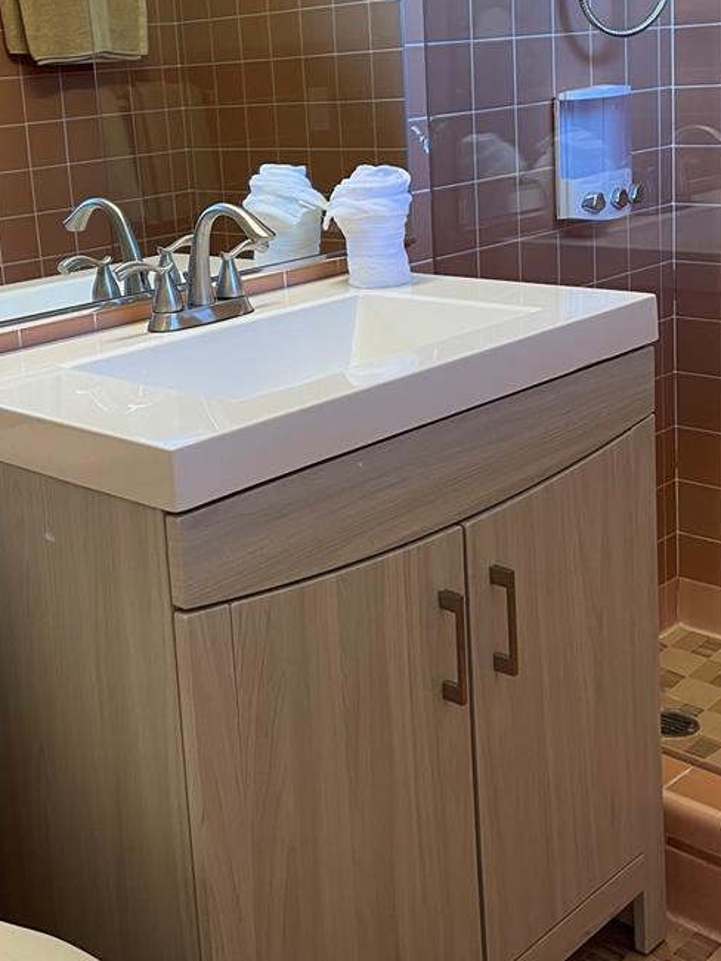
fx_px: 1332
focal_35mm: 48
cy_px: 299
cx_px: 270
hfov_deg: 30.2
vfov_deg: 39.0
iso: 80
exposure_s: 1/60
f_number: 1.6
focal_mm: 5.1
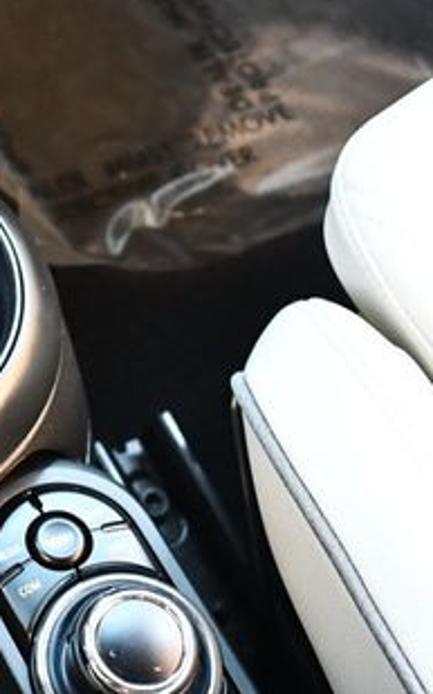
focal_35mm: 76
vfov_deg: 27.1
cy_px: 285
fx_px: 1436
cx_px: -31
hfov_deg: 16.7
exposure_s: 1/60
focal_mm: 18
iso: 3600
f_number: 3.5
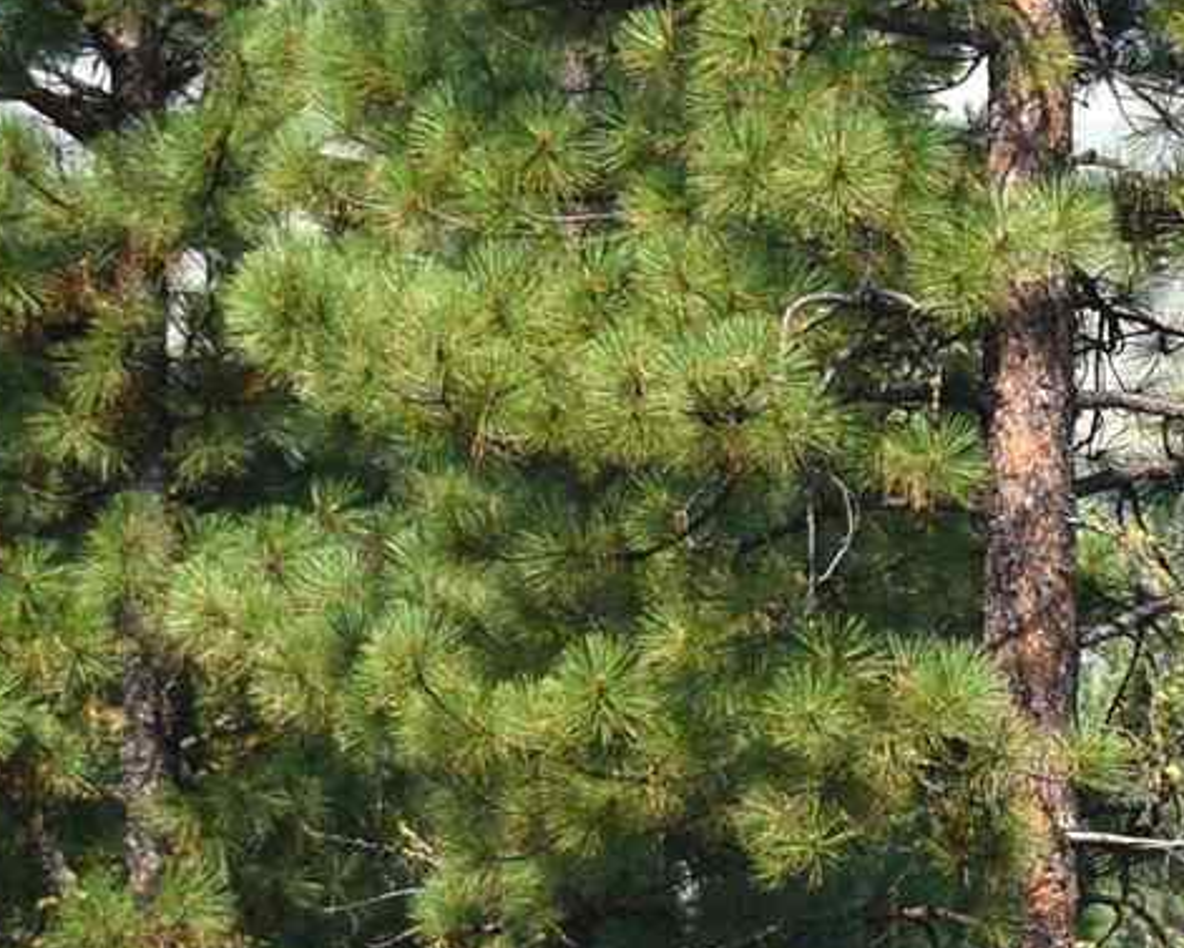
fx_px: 10304
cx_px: 1732
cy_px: 1137
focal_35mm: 294
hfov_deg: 6.5
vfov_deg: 5.2
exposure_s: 1/500
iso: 100
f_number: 4.5
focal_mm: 32
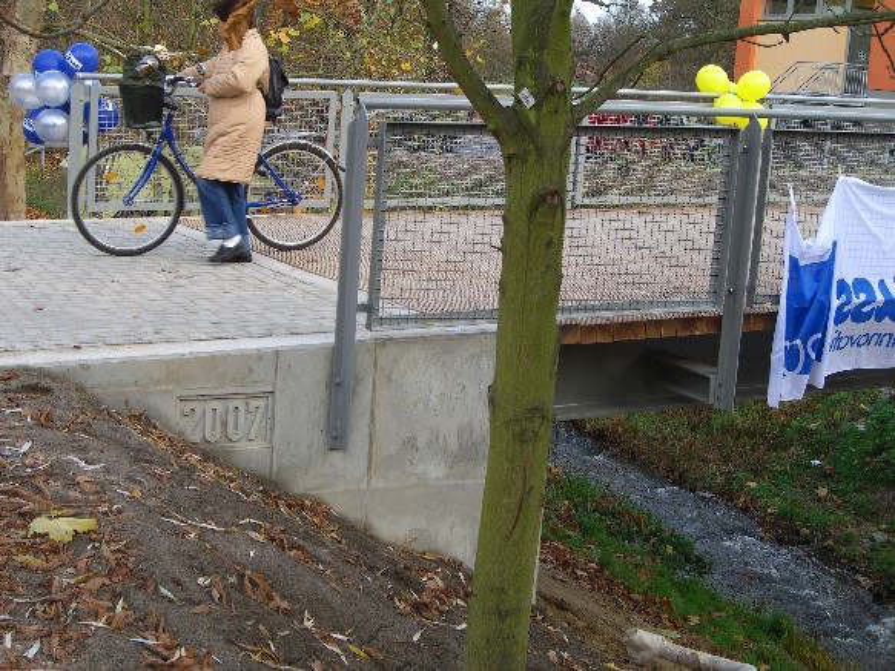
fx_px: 1473
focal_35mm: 57
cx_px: 448
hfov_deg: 33.8
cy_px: 336
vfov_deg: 25.7
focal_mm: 11.8
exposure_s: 1/125
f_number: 3.6
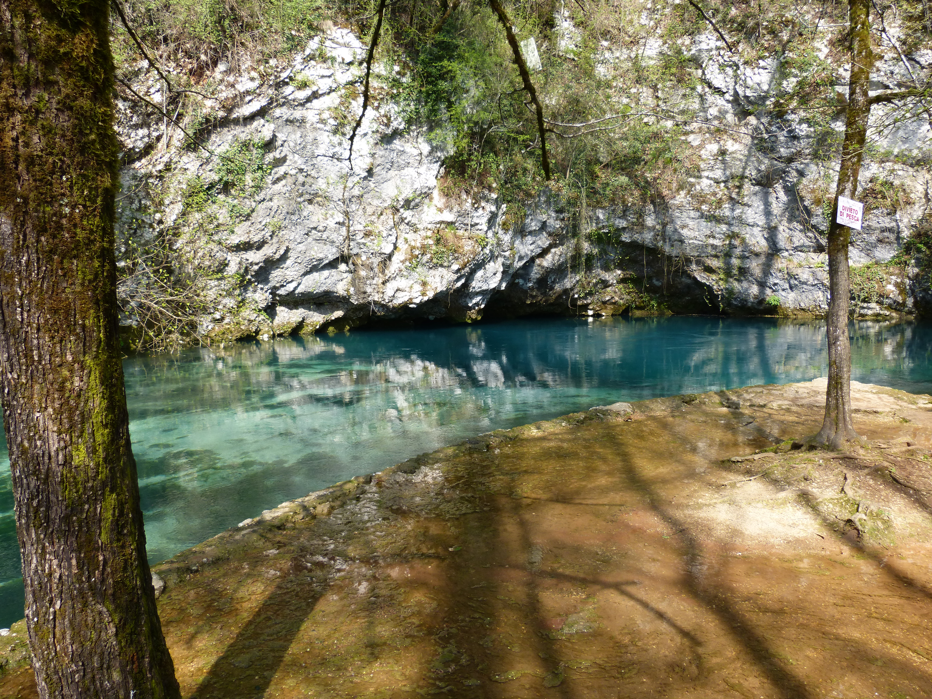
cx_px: 466
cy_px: 350
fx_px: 673
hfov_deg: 69.4
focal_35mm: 25
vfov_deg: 54.9
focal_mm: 4.5
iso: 100
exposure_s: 1/250
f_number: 4
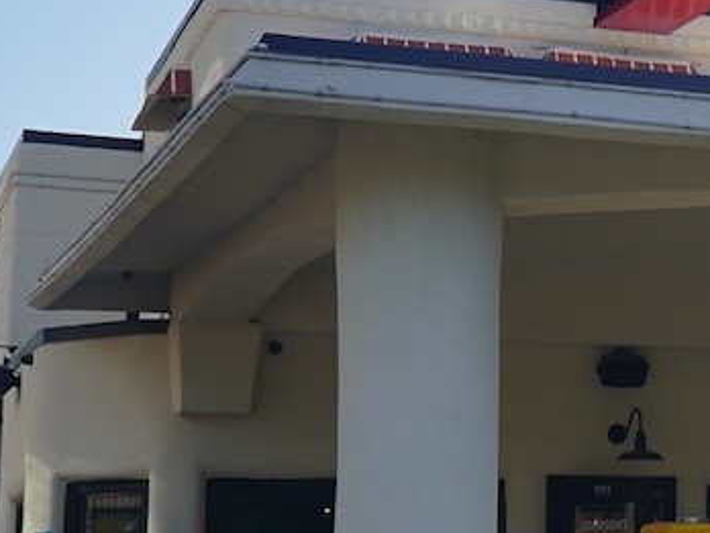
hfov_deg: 18.0
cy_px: 227
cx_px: 885
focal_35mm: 103
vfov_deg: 14.4
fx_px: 2113
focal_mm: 21
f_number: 6.3
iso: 100
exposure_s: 1/100
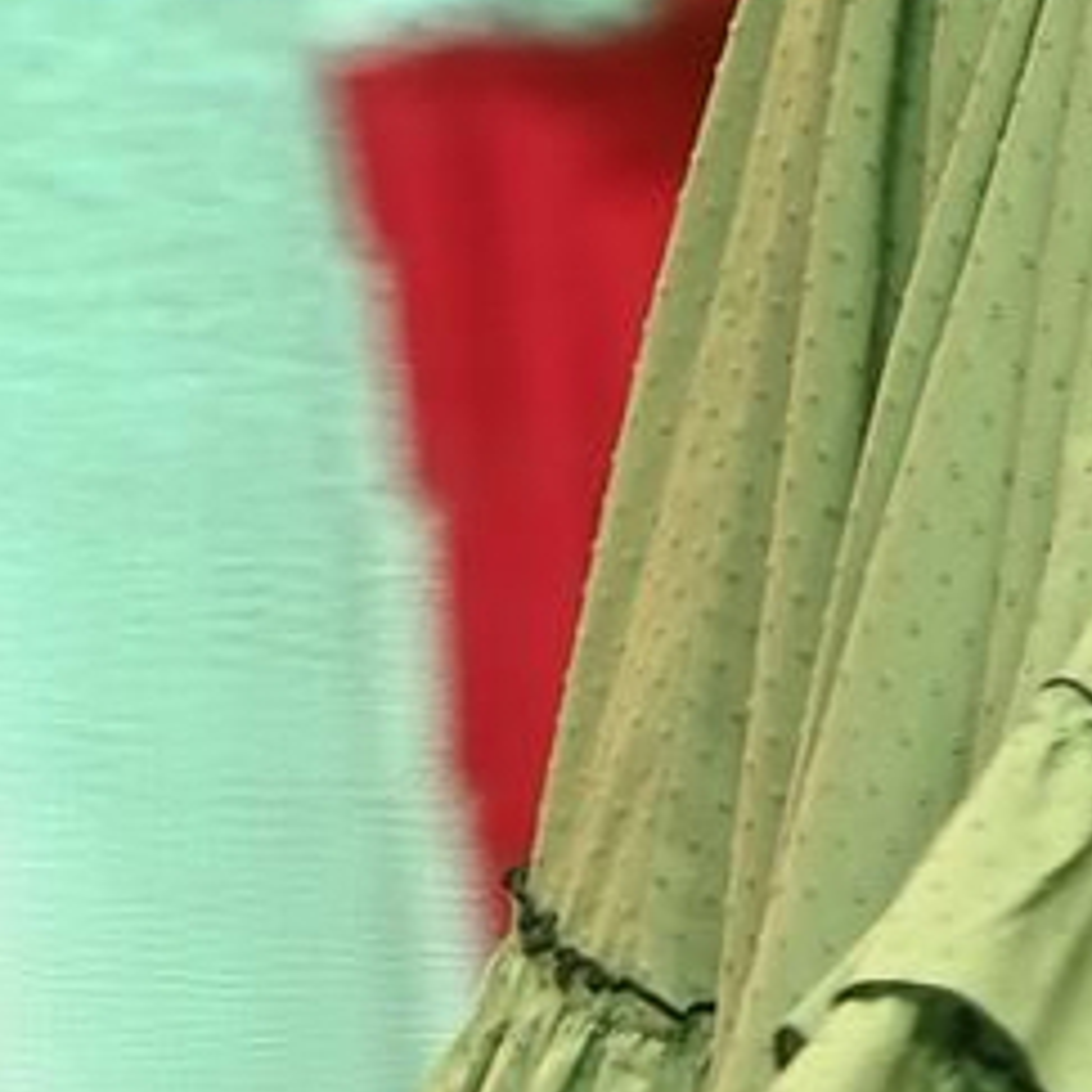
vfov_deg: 1.5
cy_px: -1045
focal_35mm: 1137
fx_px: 40580
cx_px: 1721
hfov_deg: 1.5
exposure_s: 1/400
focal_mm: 135
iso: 1000
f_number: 4.5
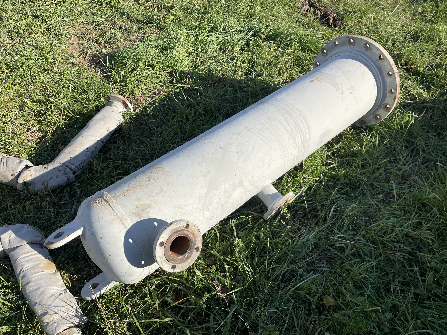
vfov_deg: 53.1
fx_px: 336
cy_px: 168
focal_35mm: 26
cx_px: 224
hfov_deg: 67.3
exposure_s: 1/3040
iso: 32
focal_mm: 4.2
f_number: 1.6
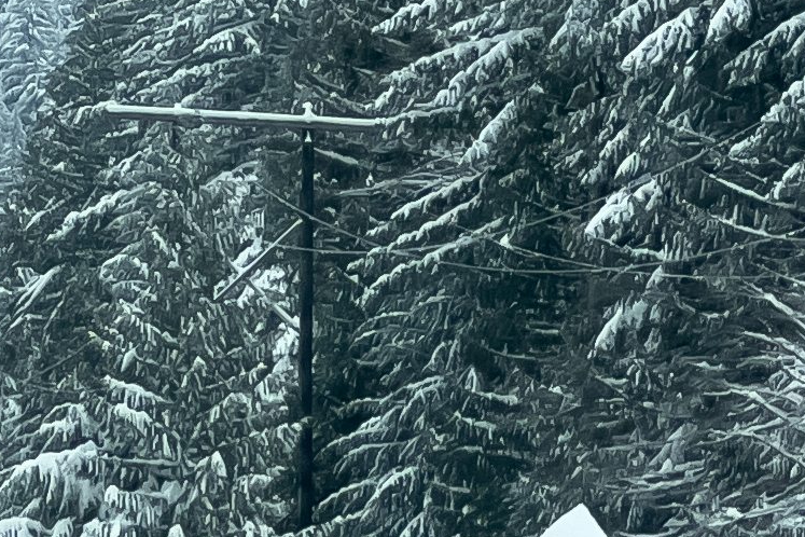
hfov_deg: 4.7
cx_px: 1075
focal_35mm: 432
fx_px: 9659
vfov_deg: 3.2
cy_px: 809
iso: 32
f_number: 2.8
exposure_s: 1/240
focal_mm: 9
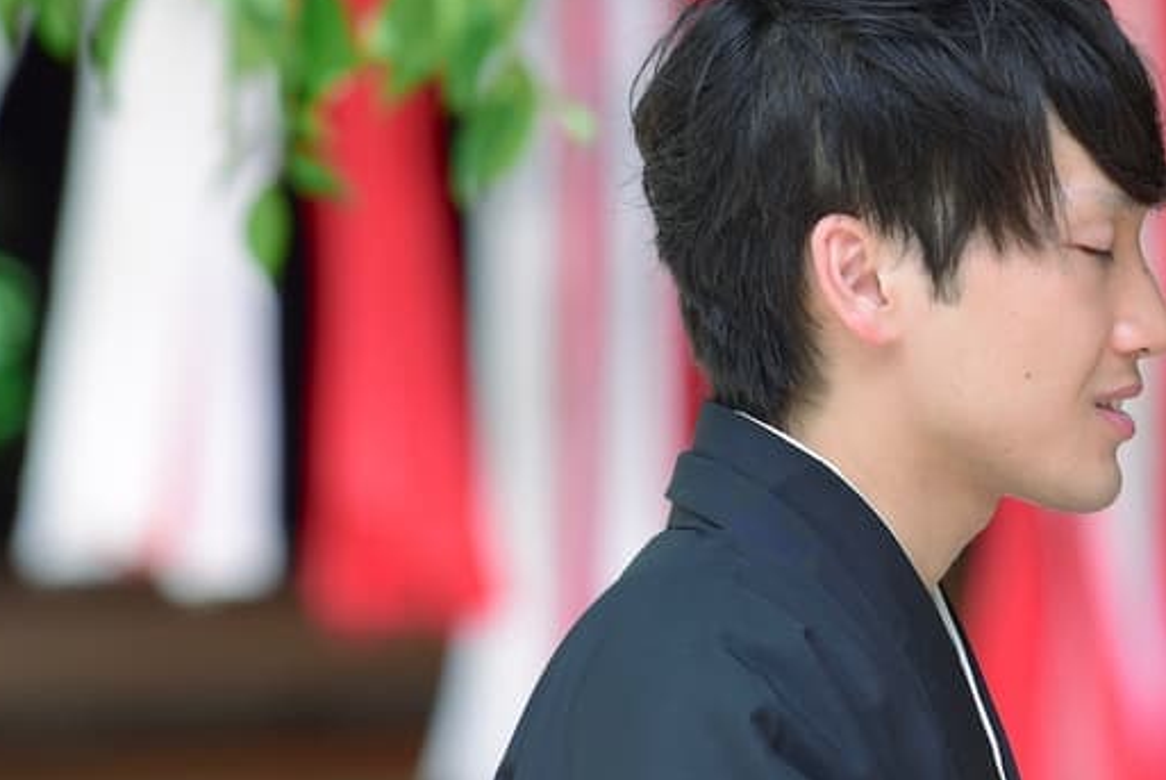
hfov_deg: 3.7
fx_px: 18185
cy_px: 313
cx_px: 914
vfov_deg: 2.5
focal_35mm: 561
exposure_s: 1/200
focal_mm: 200
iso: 100
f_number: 4
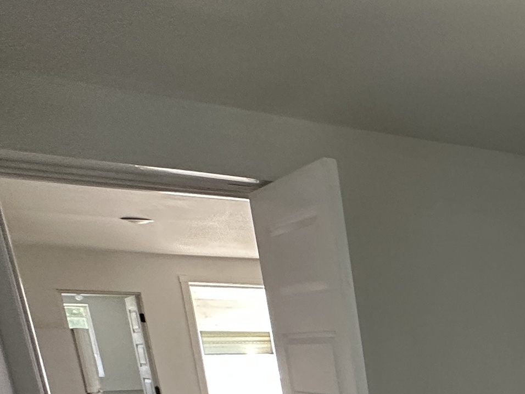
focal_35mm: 45
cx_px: 712
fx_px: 682
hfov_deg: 30.9
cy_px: 516
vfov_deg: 26.9
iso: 200
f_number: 2.2
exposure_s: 1/99
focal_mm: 2.22
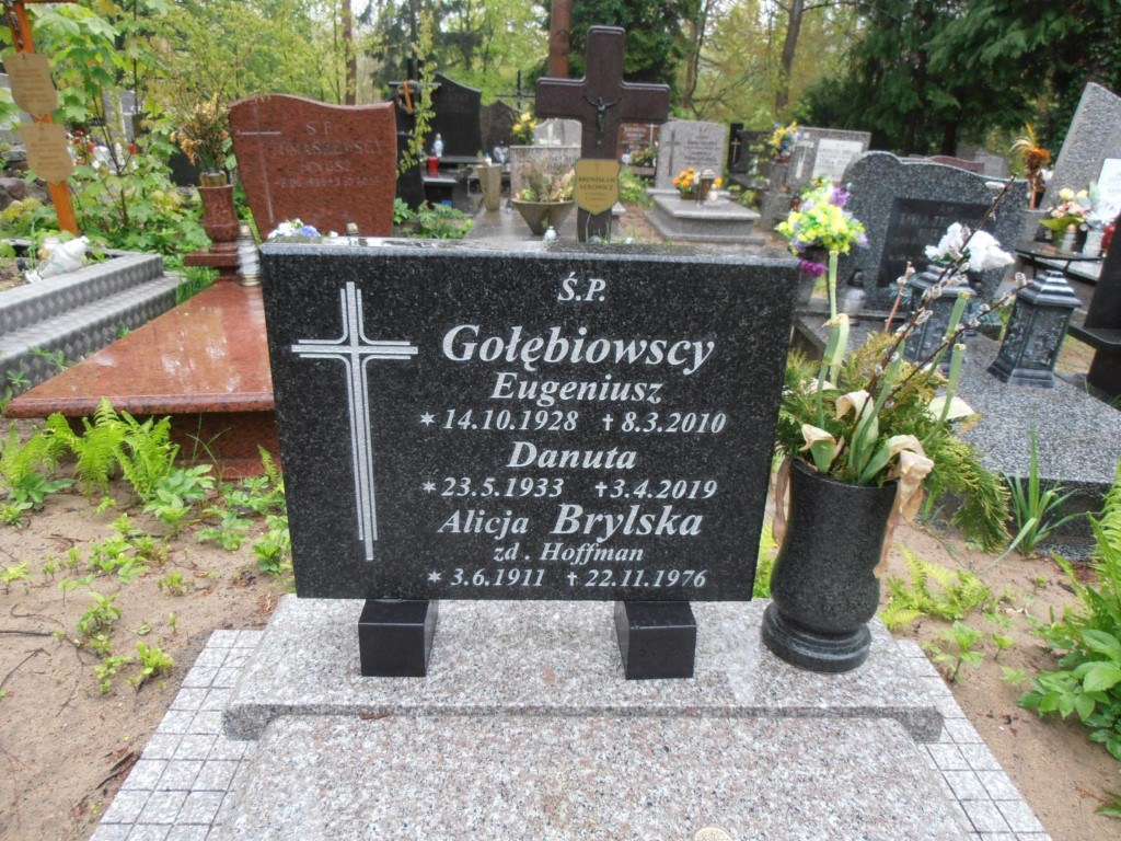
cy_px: 420
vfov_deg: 56.8
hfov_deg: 71.6
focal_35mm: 24
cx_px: 560
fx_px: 777
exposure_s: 1/25
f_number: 3
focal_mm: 4.2
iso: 125
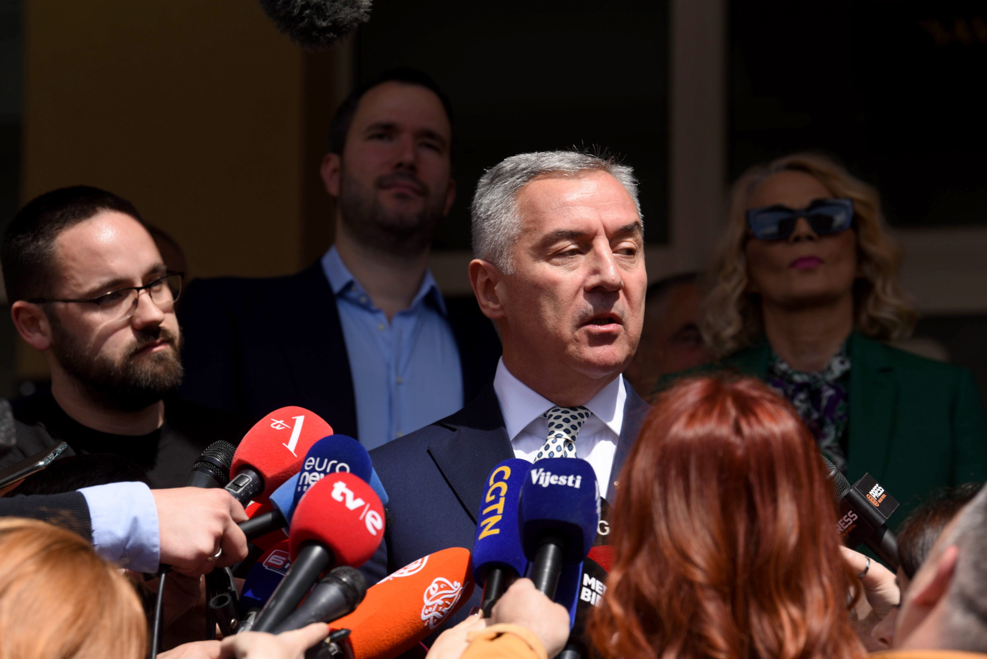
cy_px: 330
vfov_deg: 8.6
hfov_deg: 12.8
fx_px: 4388
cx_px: 494
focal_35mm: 160
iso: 200
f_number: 5
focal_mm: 160
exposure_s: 1/1600
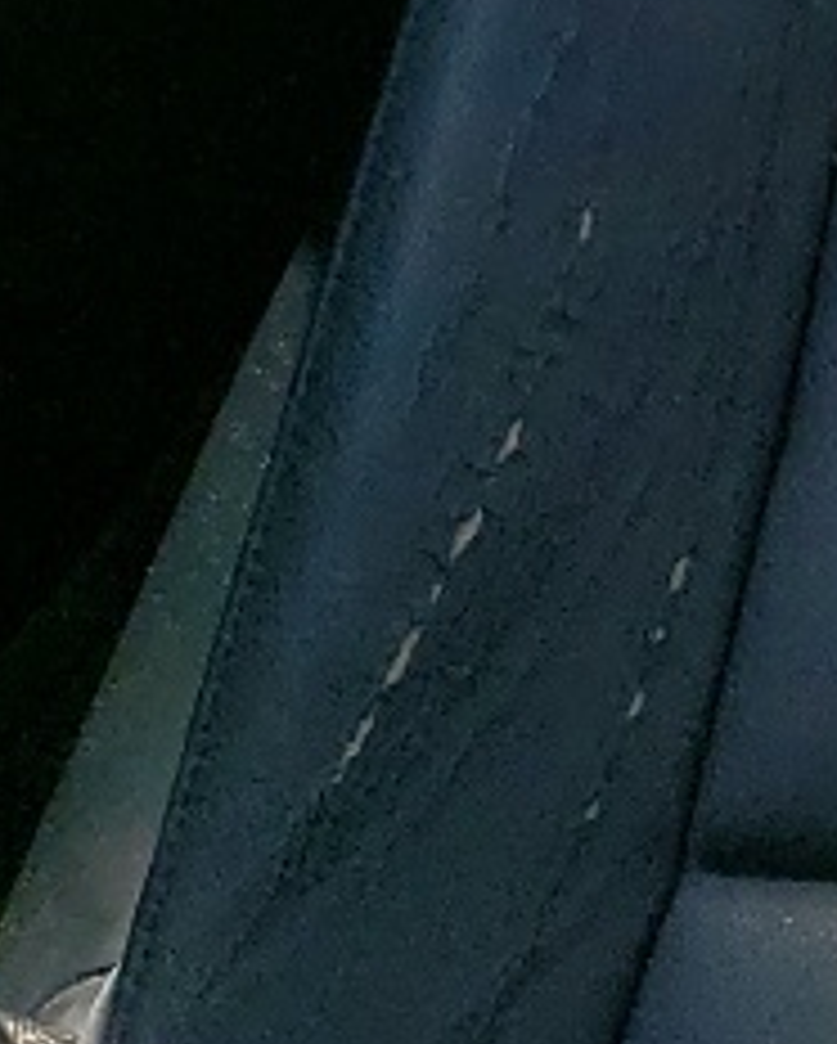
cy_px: -792
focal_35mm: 175
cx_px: 3190
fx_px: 5412
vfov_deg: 10.4
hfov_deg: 7.0
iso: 50
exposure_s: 1/588
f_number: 1.5
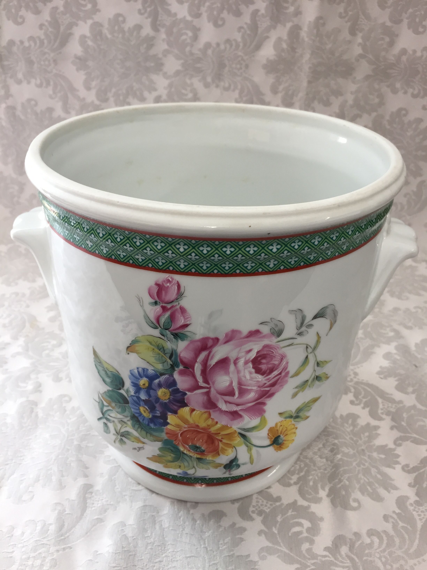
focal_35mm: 29
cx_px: 214
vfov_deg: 61.7
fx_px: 477
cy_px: 285
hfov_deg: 48.2
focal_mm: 4.15
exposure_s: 1/33
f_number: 2.2
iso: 32
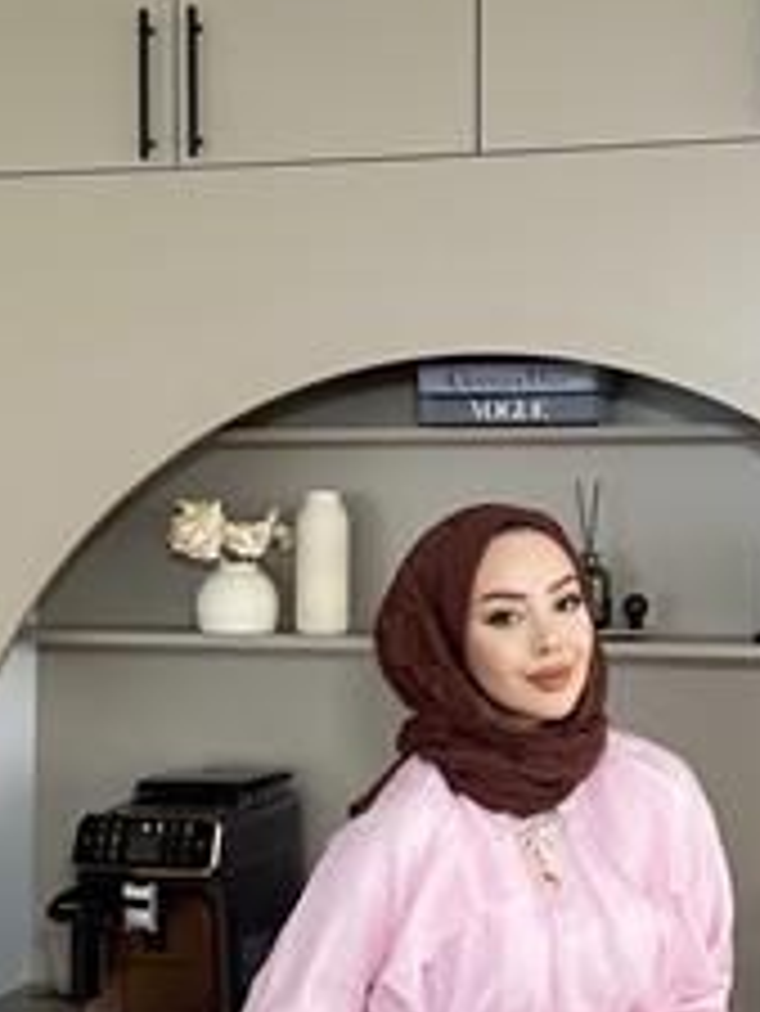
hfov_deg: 32.5
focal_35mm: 44
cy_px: 875
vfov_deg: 40.3
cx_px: 540
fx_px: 1287
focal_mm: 6.86
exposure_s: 1/121
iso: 160
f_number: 1.78
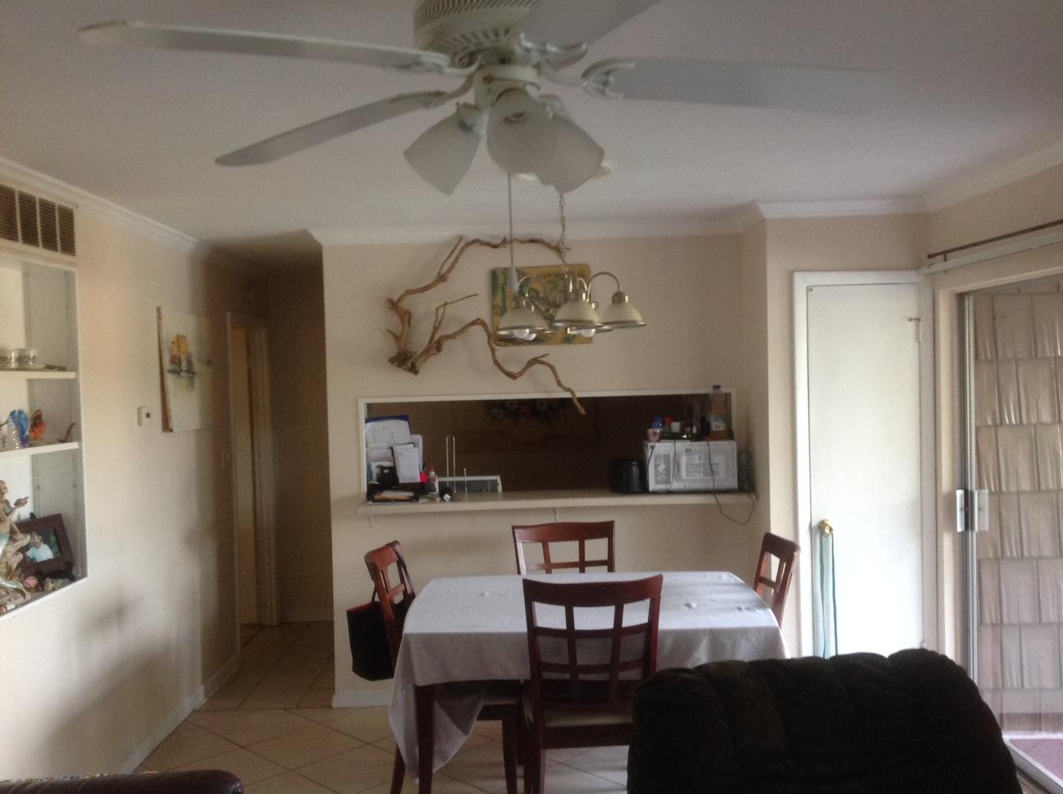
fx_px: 1073
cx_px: 532
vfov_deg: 40.6
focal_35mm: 35
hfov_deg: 52.7
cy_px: 397
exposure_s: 1/15
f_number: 2.4
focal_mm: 4.28
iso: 160
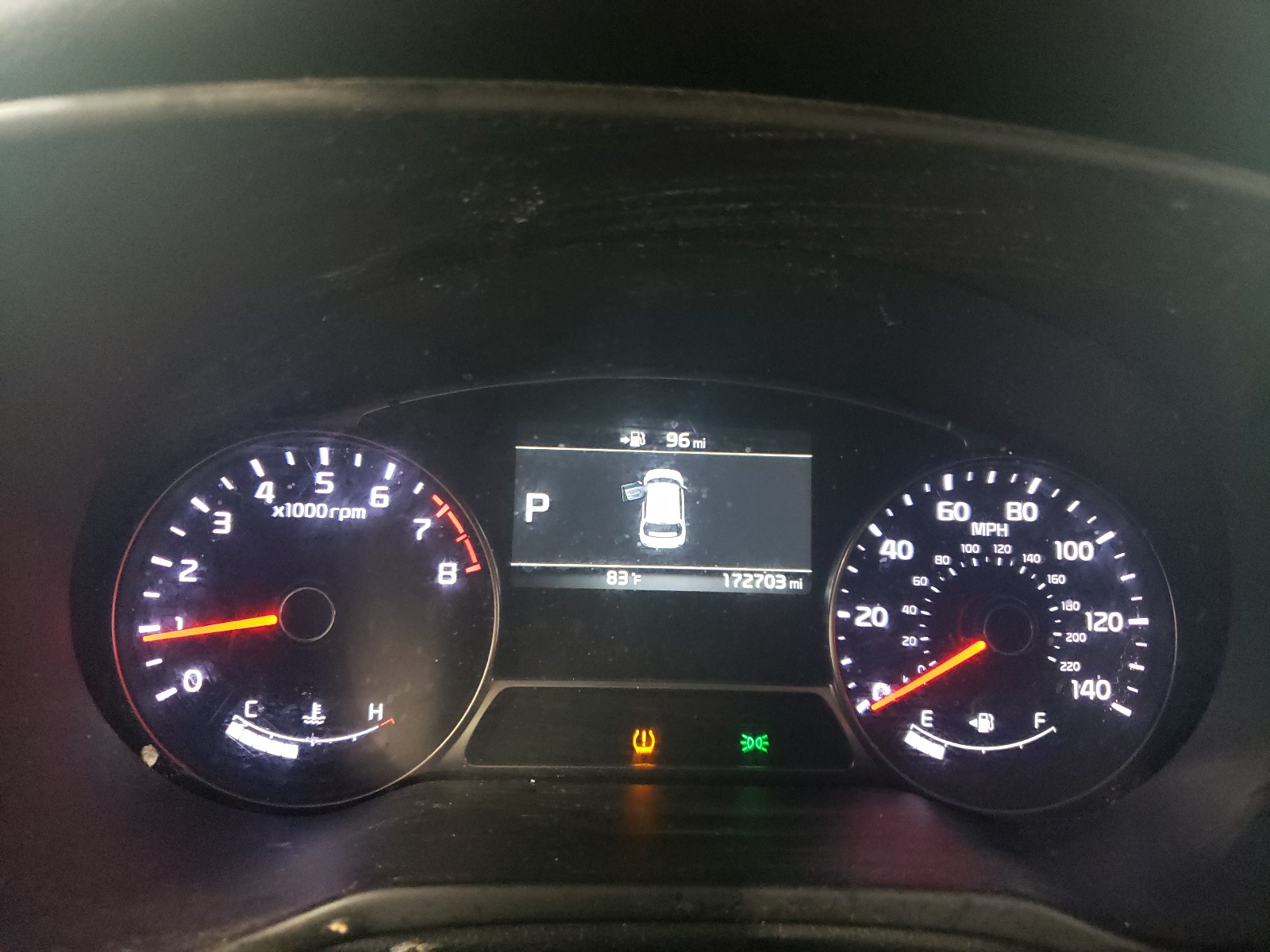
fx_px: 954
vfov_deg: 53.1
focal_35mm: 26
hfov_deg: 67.3
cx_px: 635
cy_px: 476
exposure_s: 1/24
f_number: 1.5
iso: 517
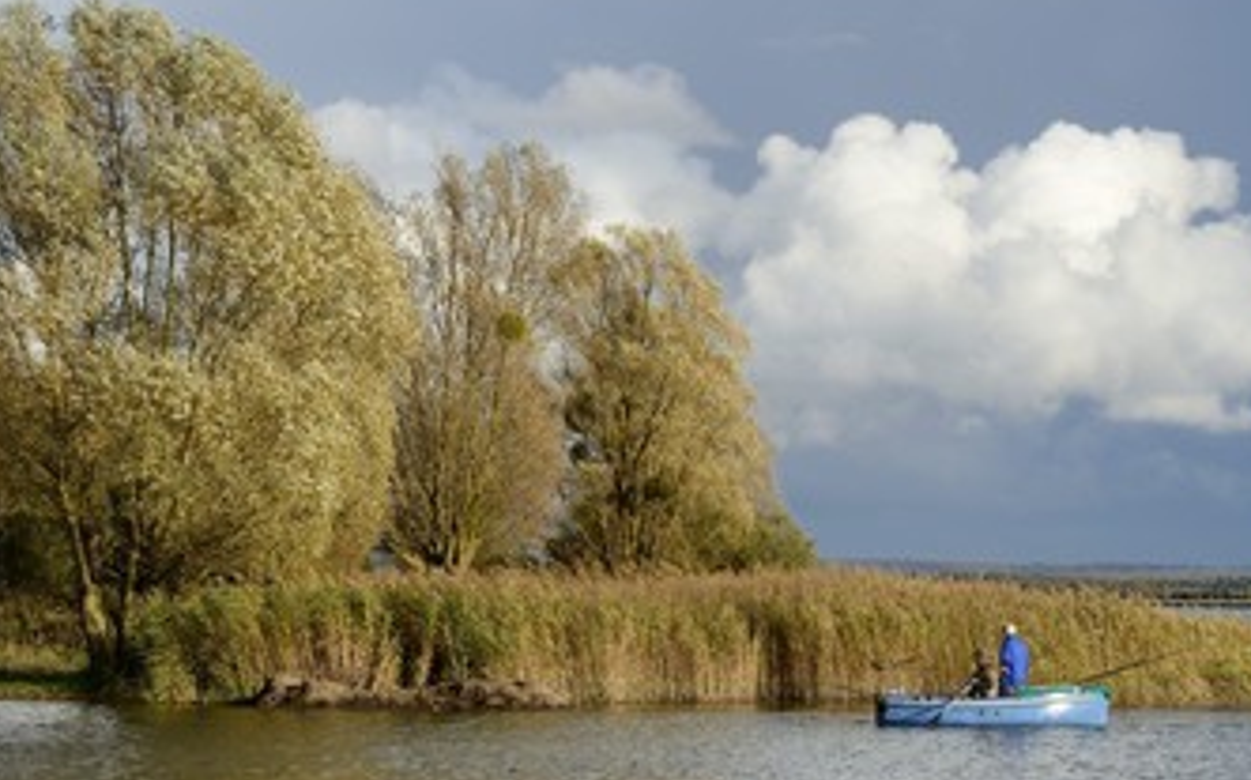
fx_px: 3782
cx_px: 765
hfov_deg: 18.8
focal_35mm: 111
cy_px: 414
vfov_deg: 11.8
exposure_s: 1/250
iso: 200
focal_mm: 86
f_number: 11
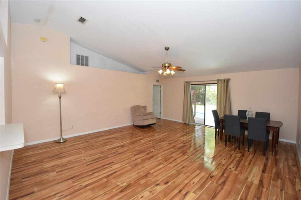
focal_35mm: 15
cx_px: 150
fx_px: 125
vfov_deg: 77.3
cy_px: 100
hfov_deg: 100.4
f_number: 4
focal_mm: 10
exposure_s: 1/60
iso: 450
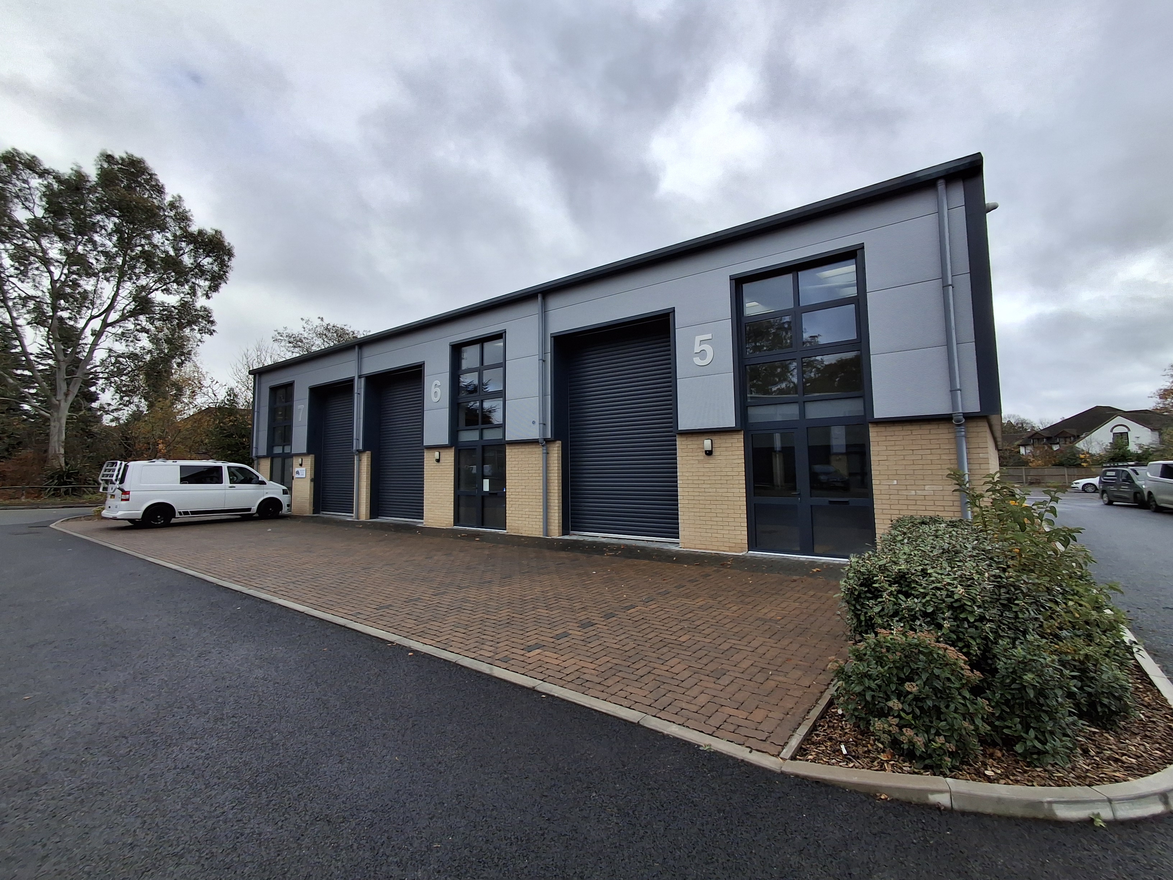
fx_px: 542
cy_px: 440
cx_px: 586
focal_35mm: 16
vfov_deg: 78.1
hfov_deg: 94.5
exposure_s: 1/966
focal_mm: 1.64
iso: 40
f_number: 2.2
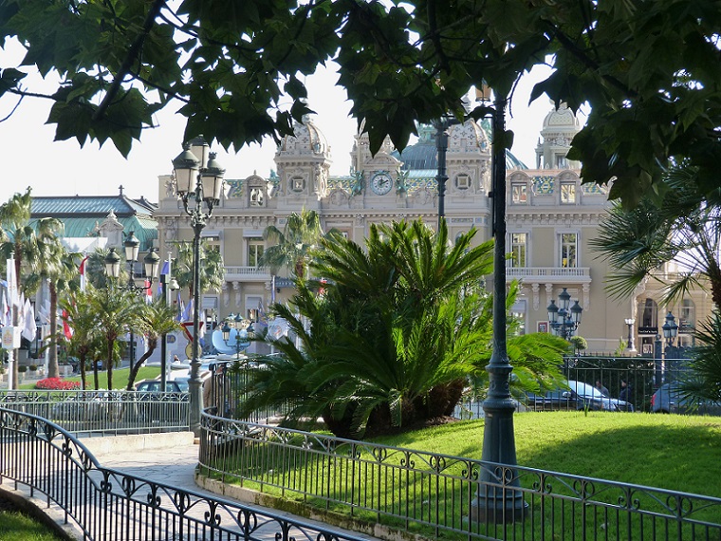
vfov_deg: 23.3
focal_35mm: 63
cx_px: 360
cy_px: 270
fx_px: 1312
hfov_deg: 30.7
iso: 125
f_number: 4
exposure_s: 1/160
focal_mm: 11.3
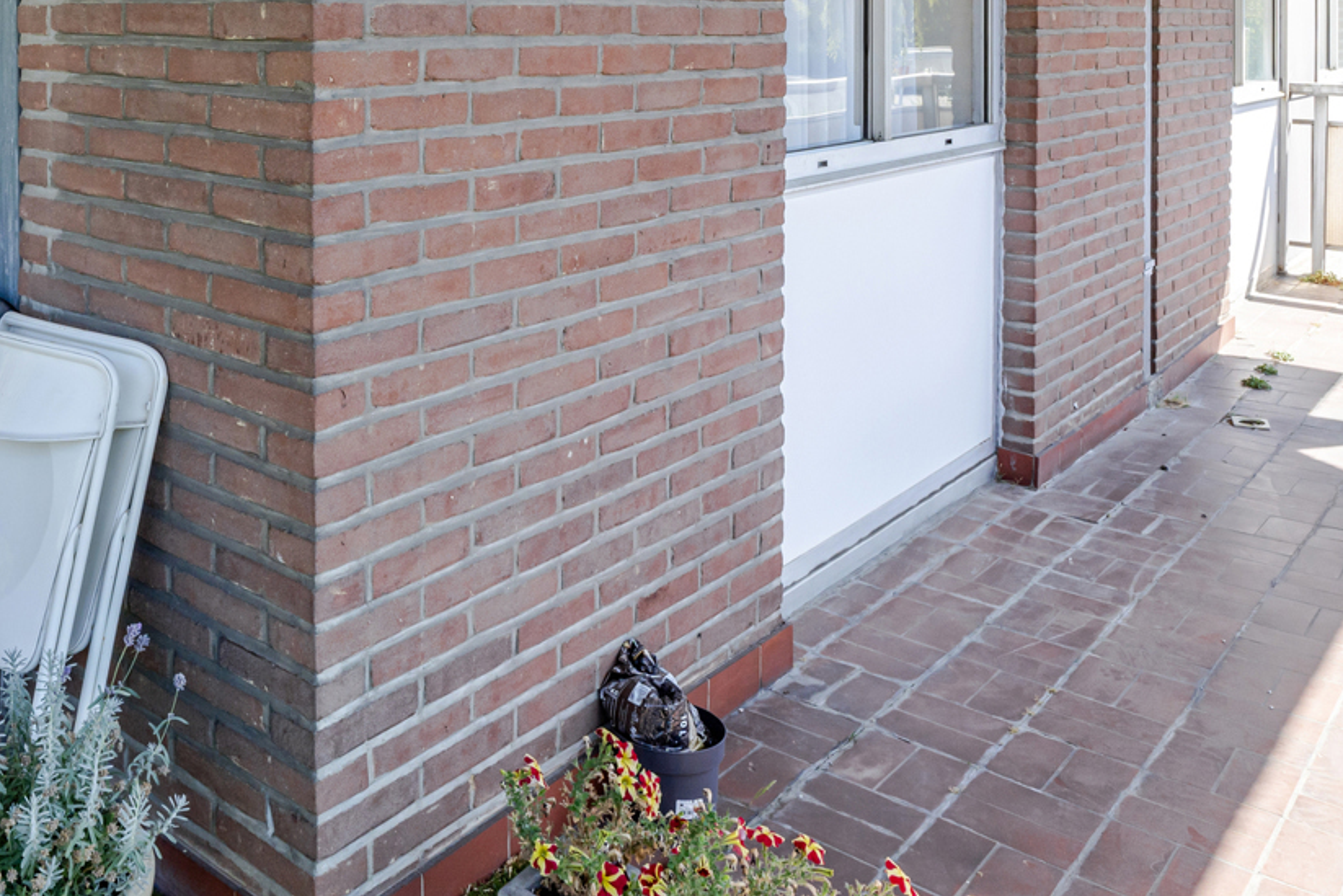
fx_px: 1306
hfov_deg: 51.8
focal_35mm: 35
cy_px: 54
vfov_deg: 35.2
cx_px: 315
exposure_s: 1/100
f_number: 10
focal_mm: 16
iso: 250
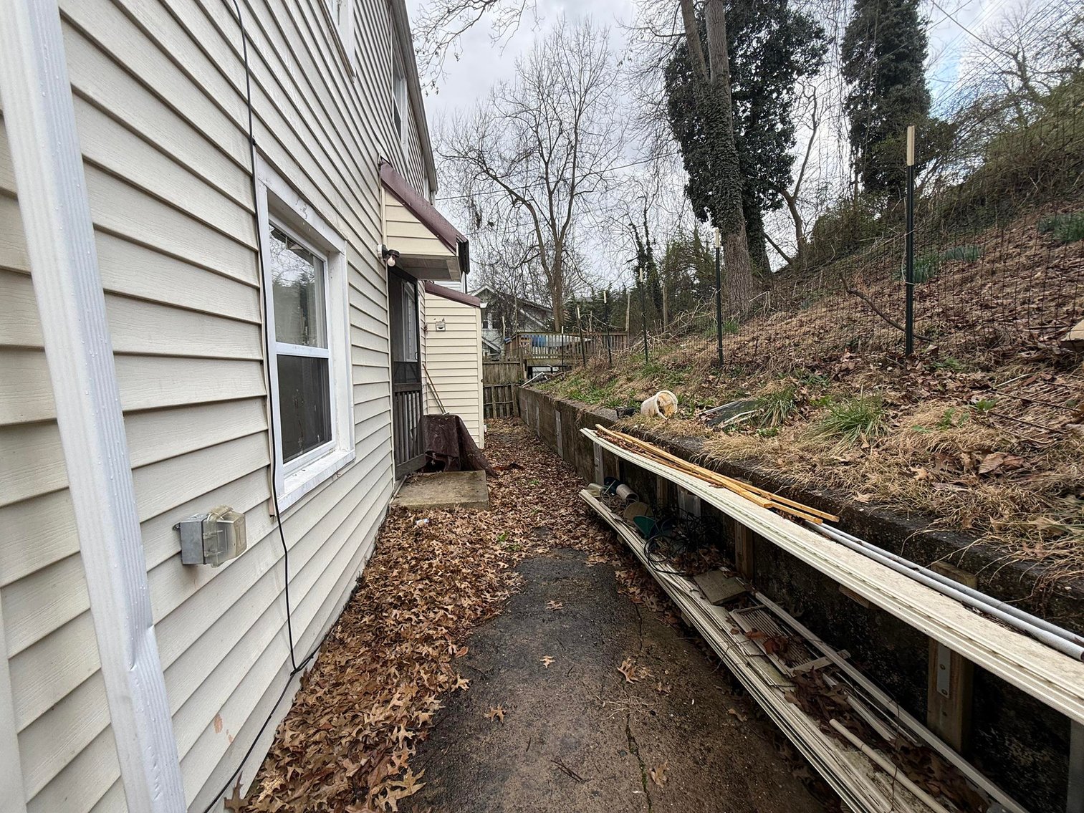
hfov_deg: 102.1
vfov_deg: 85.7
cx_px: 542
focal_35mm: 14
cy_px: 406
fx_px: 438
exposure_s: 1/154
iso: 50
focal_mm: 2.22
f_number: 2.2
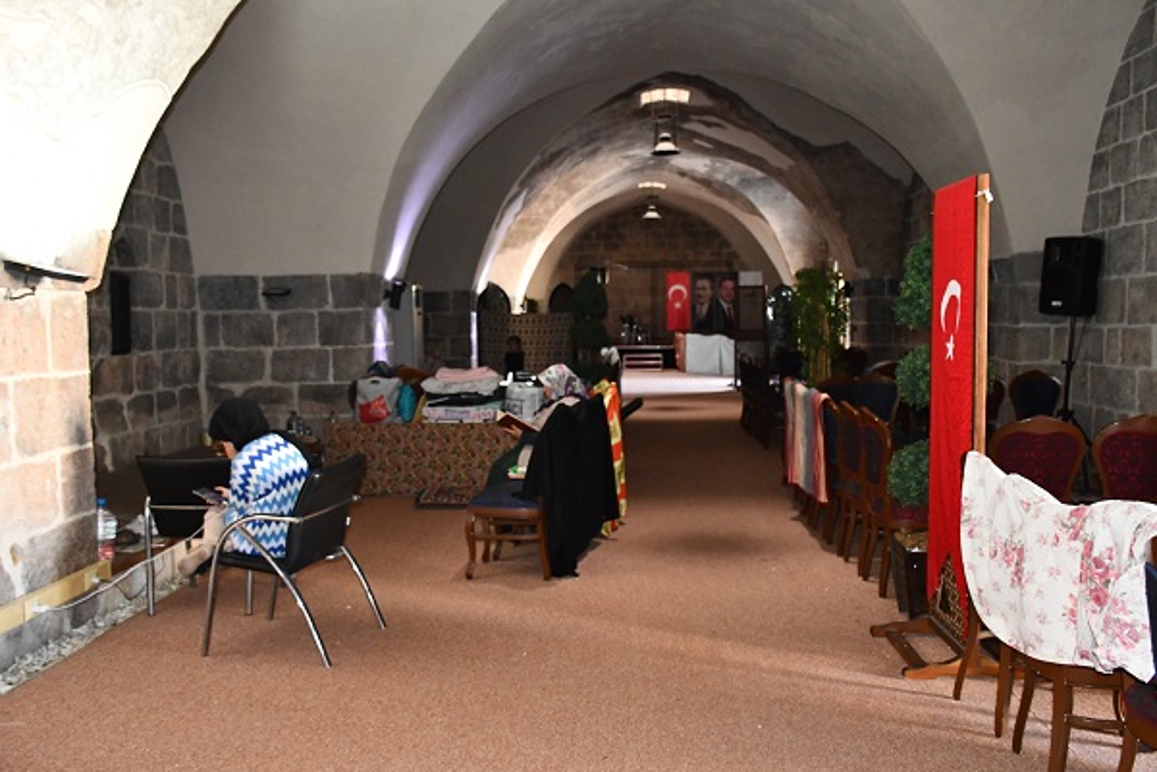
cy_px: 386
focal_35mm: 33
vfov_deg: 40.0
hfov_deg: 57.2
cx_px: 578
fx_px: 1061
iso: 3200
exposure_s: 1/60
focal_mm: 22
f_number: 3.5
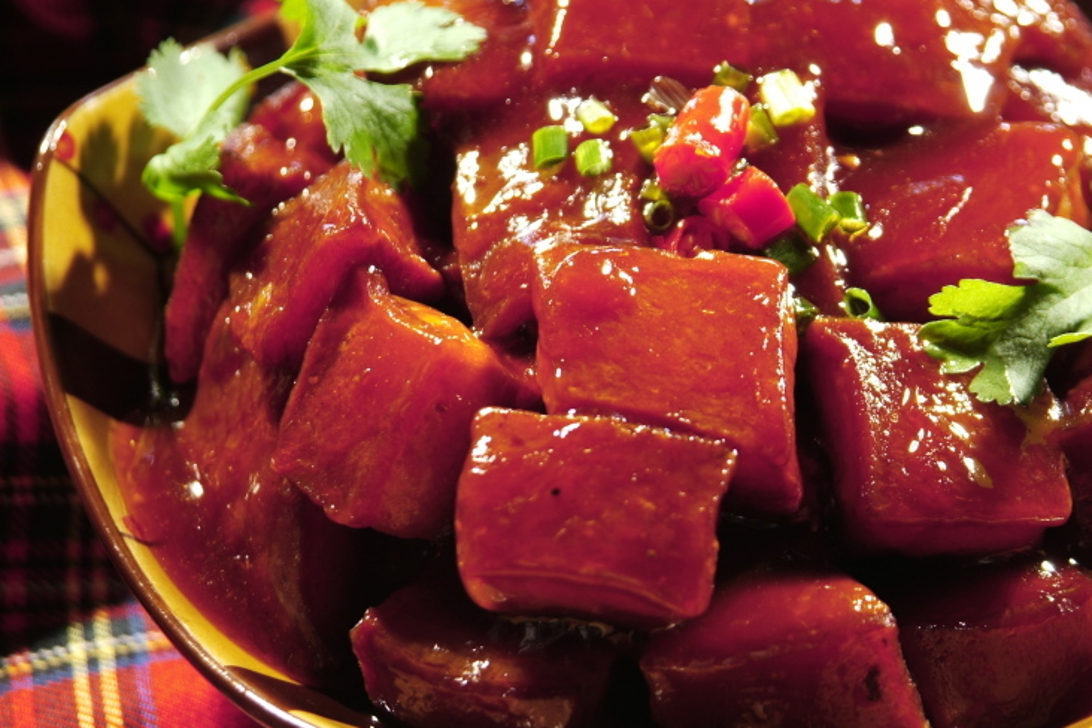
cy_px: 329
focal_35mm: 168
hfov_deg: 12.2
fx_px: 5096
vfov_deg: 8.2
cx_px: 715
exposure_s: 1/45
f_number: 4
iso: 160
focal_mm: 80
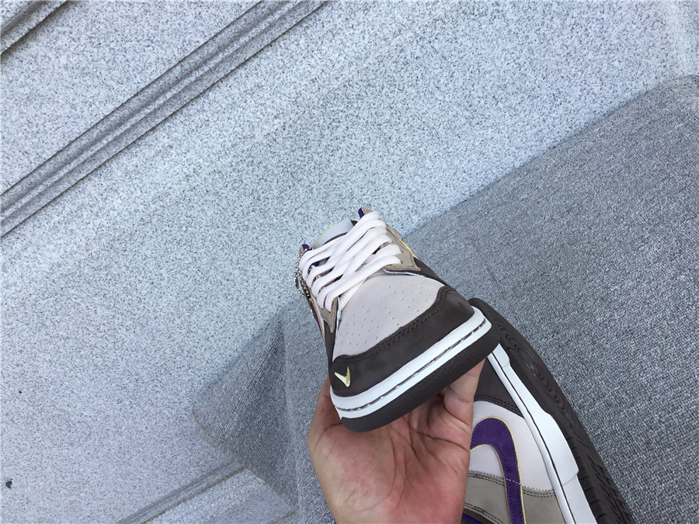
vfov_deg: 45.4
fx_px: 626
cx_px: 350
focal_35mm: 31
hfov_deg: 58.4
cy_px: 262
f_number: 2.4
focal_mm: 3.3
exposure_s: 1/319
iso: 25
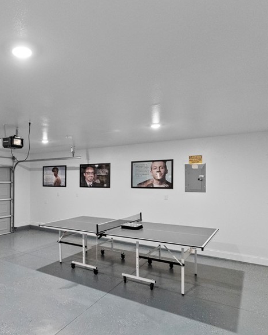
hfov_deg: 56.7
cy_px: 180
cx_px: 56
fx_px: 228
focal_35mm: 23
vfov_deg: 72.5
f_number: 2.8
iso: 3200
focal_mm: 14
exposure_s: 1/160
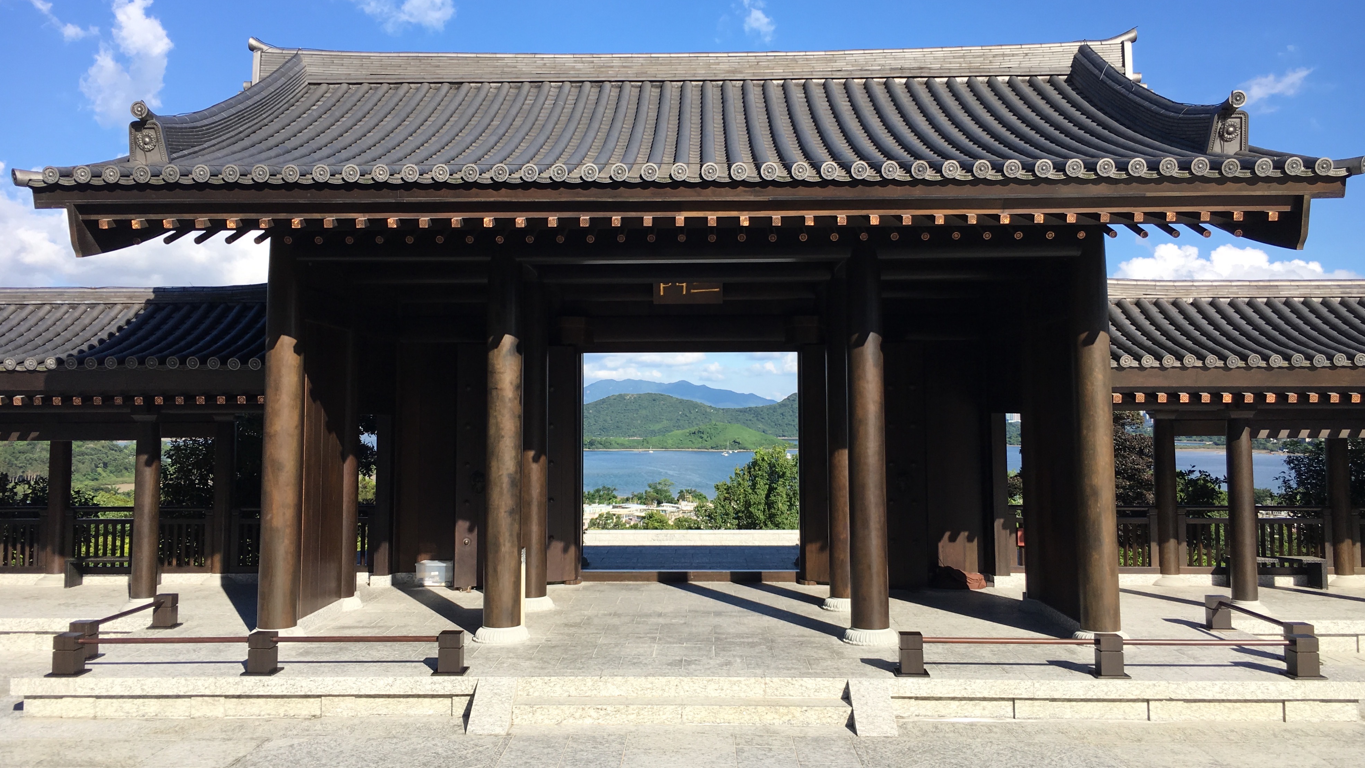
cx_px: 680
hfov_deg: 61.0
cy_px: 329
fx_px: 1158
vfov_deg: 36.6
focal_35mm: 32
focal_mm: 4.15
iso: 25
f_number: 2.2
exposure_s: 1/1304
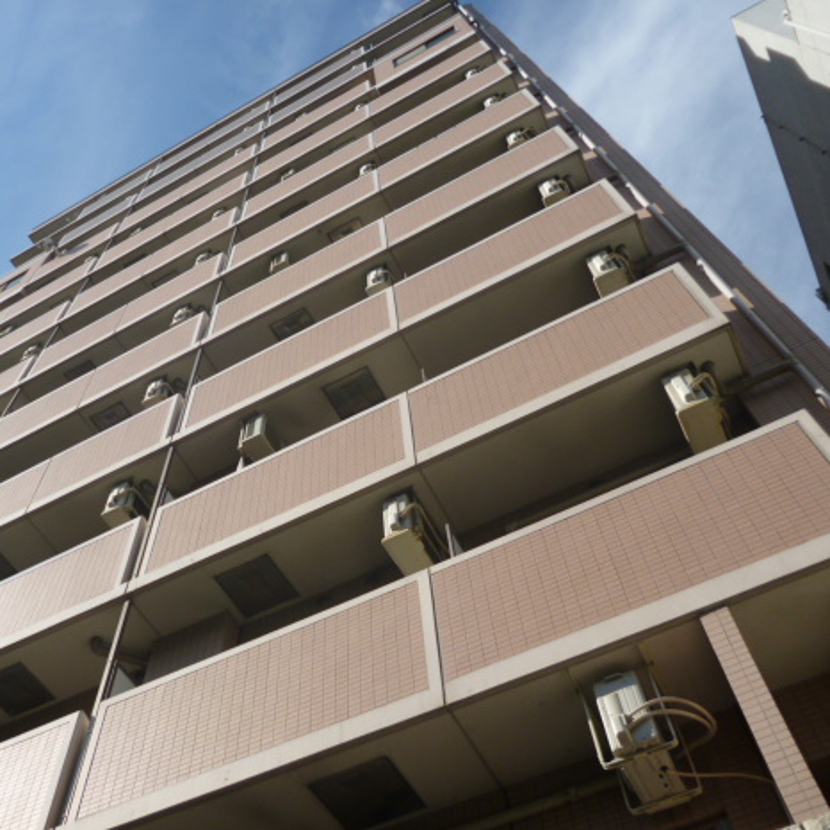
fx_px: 922
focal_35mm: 34
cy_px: 410
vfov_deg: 48.4
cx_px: 328
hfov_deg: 48.1
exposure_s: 1/125
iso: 100
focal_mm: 5
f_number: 9
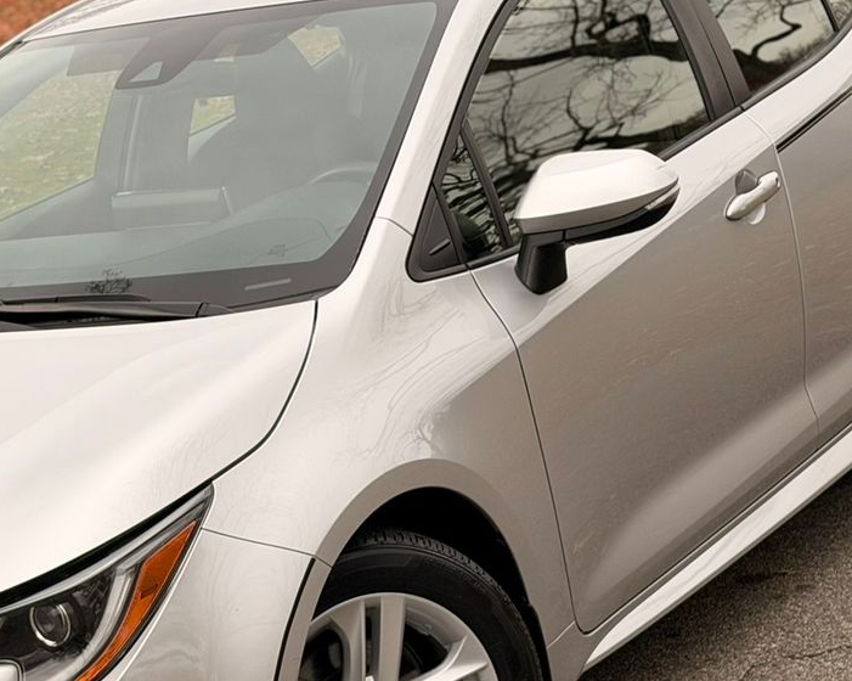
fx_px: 2697
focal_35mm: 107
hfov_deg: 17.9
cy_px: 458
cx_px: 230
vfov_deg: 14.4
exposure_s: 1/475
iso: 64
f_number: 1.78
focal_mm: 6.76
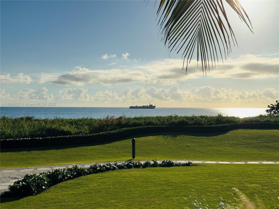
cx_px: 140
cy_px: 104
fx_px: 387
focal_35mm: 48
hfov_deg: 39.7
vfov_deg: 30.3
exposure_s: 1/20000
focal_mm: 6.76
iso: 50
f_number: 1.78
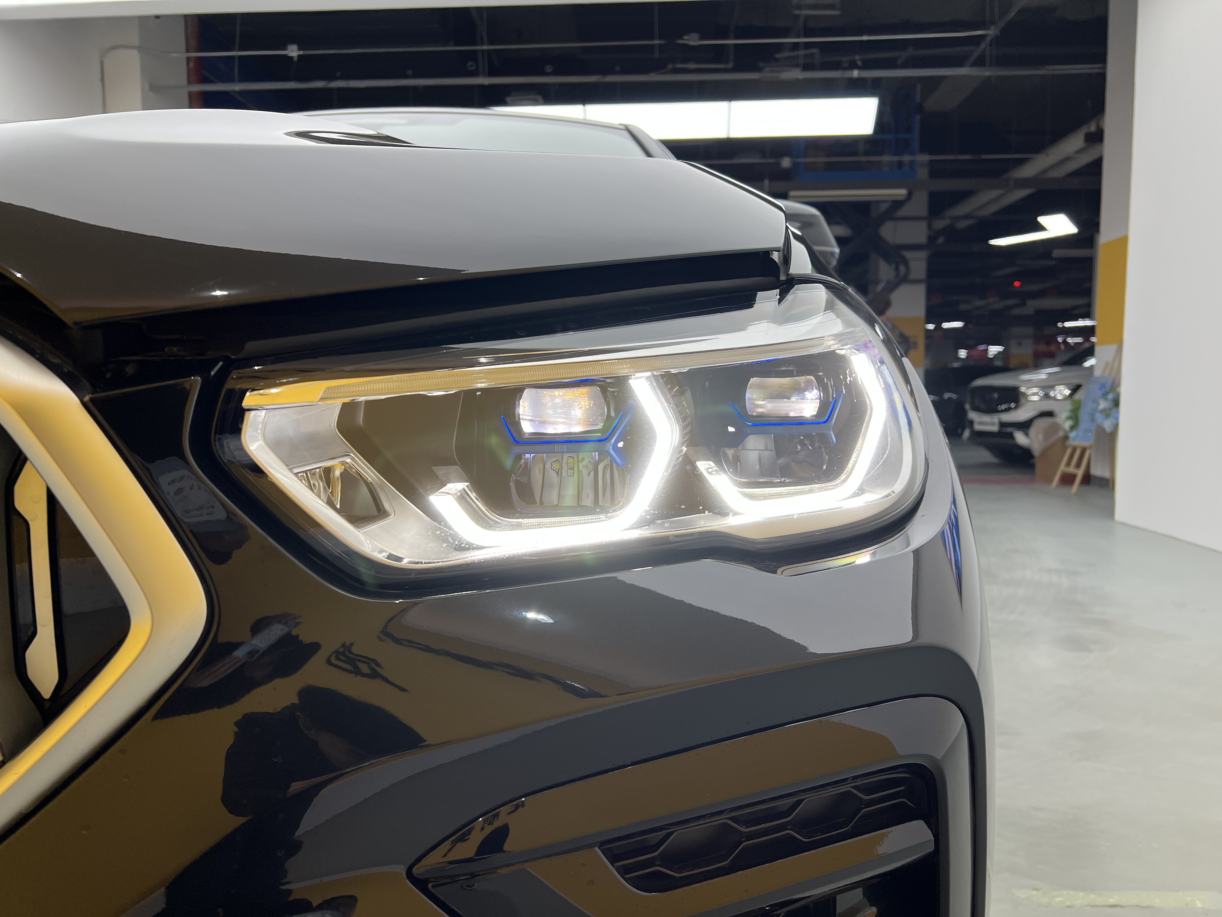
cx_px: 611
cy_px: 458
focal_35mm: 26
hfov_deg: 67.3
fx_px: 918
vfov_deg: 53.1
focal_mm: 5.7
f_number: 1.5
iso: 40
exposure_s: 1/244
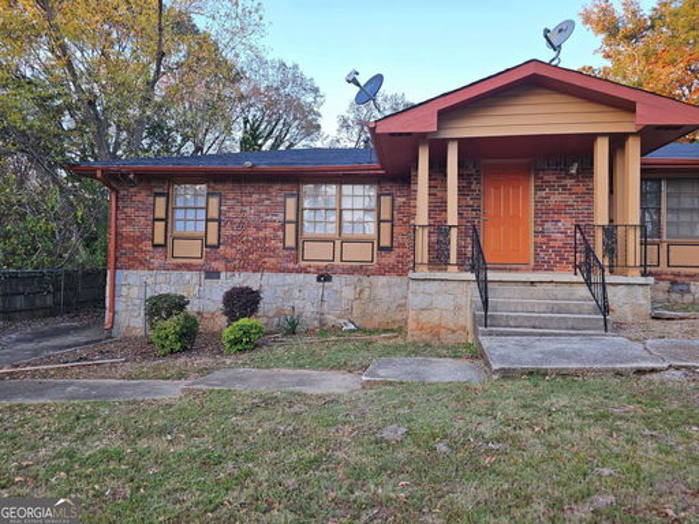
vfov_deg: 58.9
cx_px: 350
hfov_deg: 73.9
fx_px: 464
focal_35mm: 23
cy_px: 262
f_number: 1.7
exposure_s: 1/120
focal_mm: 6.3
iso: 50
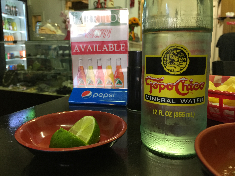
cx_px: 118
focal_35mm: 29
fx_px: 197
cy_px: 88
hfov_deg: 61.7
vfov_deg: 48.2
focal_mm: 4.15
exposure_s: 1/15
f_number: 2.2
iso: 64
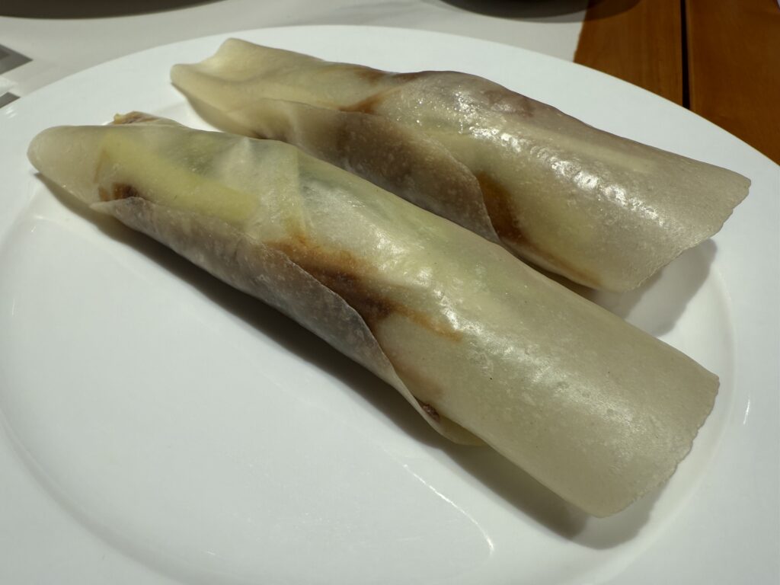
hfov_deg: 71.6
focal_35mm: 24
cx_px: 390
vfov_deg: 56.8
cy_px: 292
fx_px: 541
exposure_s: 1/100
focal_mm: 2.22
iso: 50
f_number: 2.2
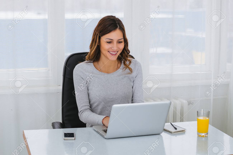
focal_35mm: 75
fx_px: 485
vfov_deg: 18.1
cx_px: 116
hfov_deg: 27.0
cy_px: 78
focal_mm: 50
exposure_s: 1/200
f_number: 2.8
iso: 100
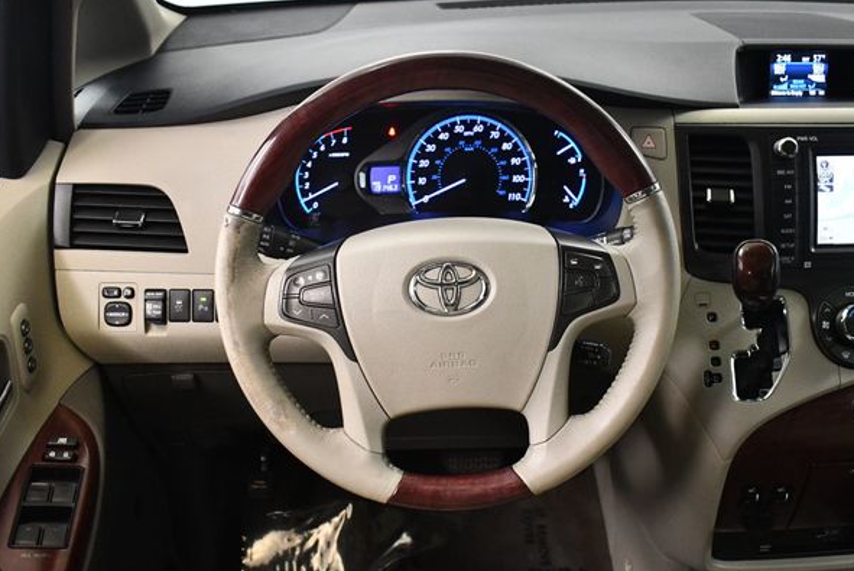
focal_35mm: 39
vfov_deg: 34.3
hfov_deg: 49.5
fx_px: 926
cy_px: 304
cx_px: 448
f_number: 3.5
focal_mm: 18
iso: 2800
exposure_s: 1/125
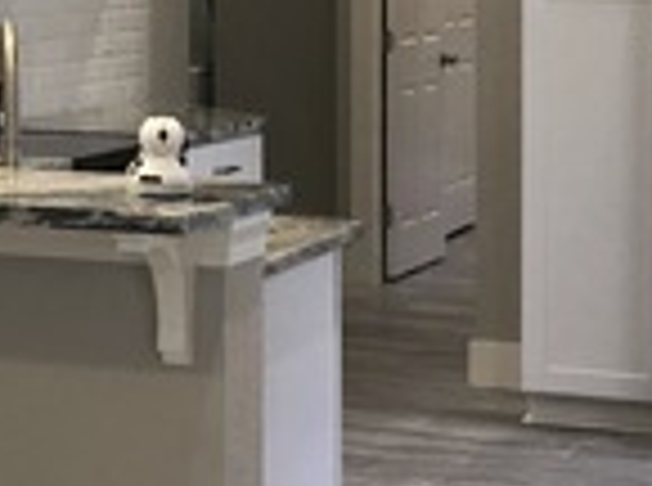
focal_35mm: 124
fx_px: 2330
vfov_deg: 11.7
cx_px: -18
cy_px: -50
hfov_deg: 15.6
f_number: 1.8
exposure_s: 1/30
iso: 32
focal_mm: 4
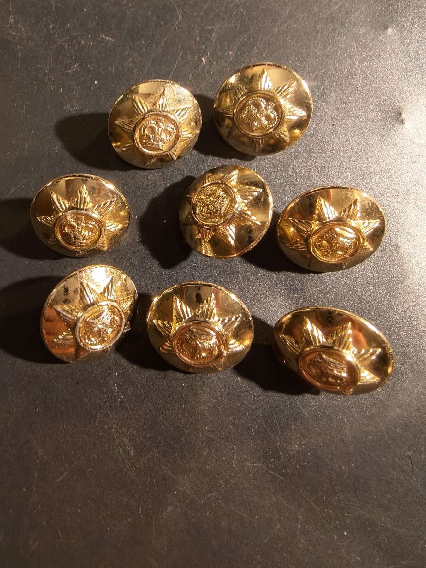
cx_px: 213
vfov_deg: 73.9
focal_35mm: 23
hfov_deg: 58.9
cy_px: 284
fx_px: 377
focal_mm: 2.32
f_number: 2
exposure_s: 1/50
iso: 160
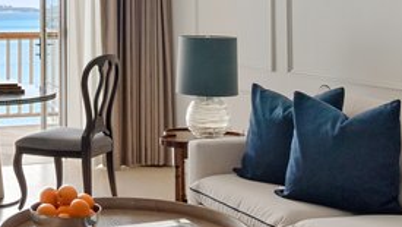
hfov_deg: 29.1
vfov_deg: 16.8
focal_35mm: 70
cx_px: 50
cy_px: -12
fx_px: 747
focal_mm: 23
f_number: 16
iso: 250
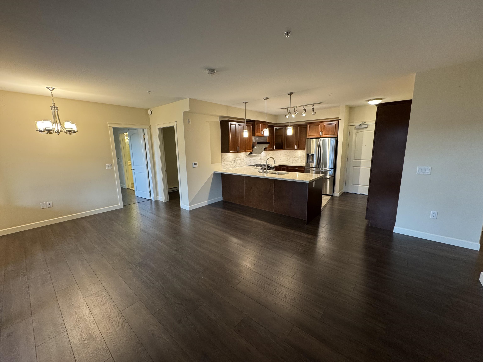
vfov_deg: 85.7
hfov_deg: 102.1
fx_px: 195
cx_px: 242
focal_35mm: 14
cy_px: 181
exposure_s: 1/60
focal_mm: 2.22
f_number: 2.2
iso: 250
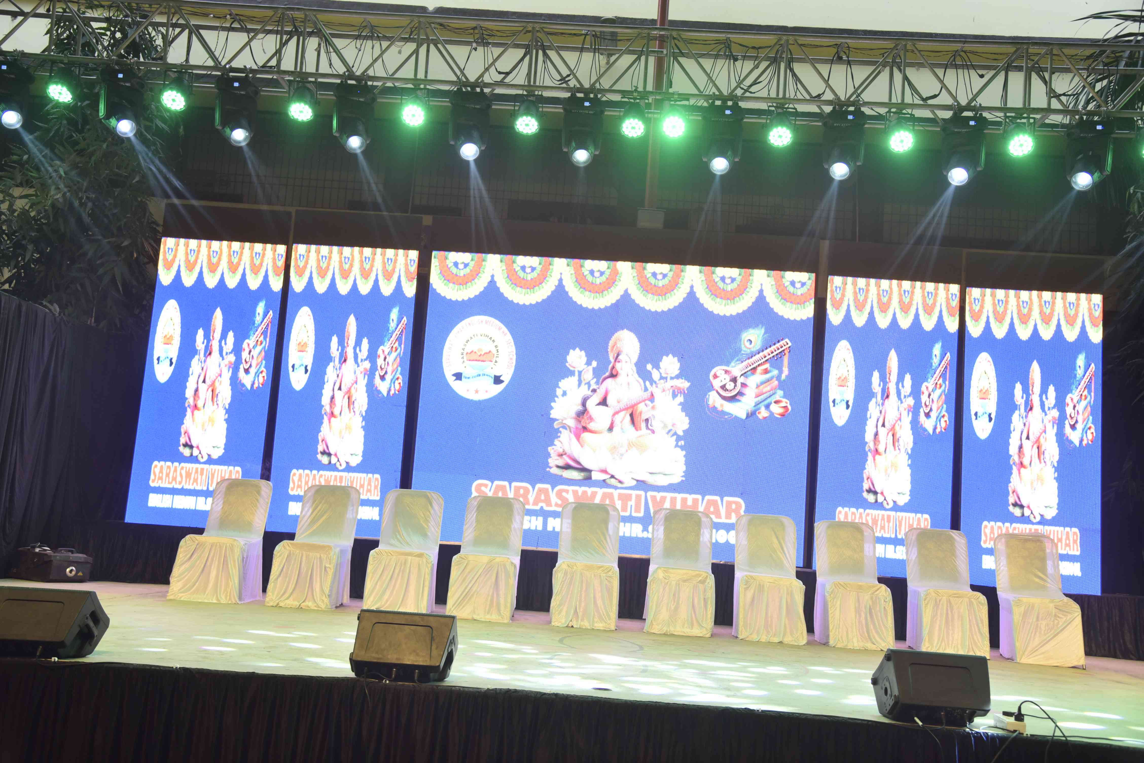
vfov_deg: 37.9
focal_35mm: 35
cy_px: 382
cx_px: 572
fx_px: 1112
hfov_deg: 54.4
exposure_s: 1/100
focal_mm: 35
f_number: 5
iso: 500
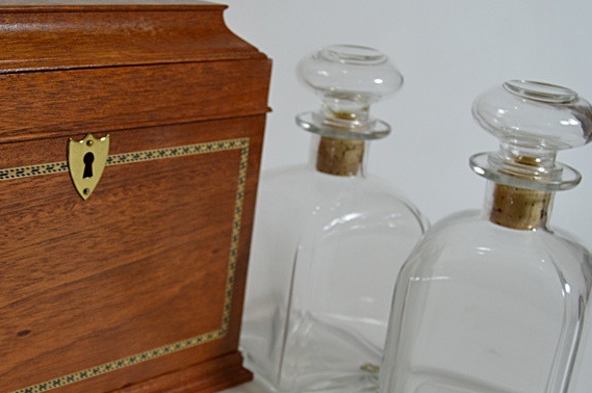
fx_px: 953
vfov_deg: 23.3
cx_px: 143
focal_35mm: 58
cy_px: 239
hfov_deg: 33.8
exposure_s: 1/100
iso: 400
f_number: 5
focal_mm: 22
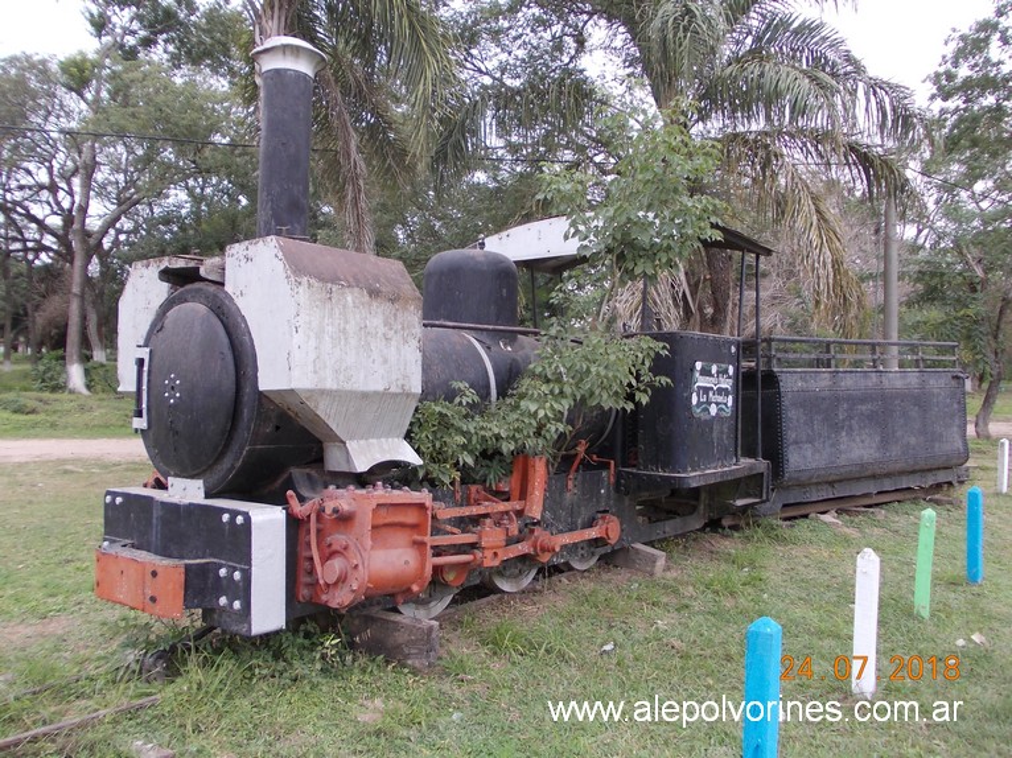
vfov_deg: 49.7
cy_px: 379
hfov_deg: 63.5
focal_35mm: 28
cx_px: 506
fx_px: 818
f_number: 2.7
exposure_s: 1/250
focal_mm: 4
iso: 80
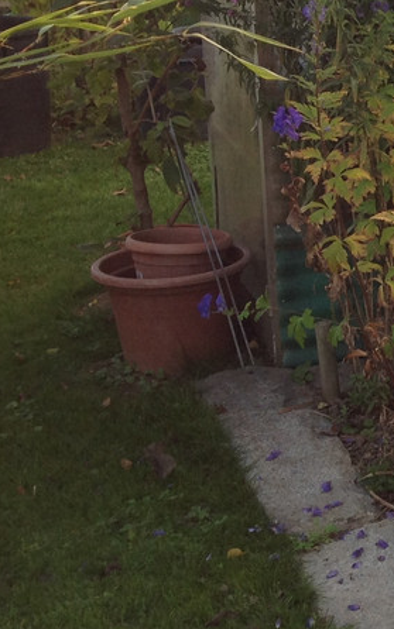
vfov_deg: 23.1
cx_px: 731
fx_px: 1528
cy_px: 190
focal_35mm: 89
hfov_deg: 13.1
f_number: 2.4
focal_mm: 4.28
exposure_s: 1/229
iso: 50
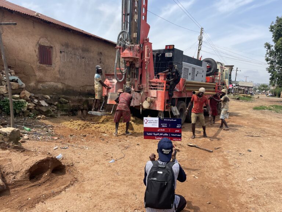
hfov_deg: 67.3
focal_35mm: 26
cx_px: 141
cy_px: 106
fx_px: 212
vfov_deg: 53.1
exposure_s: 1/2564
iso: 32
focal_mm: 4.2
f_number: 1.6
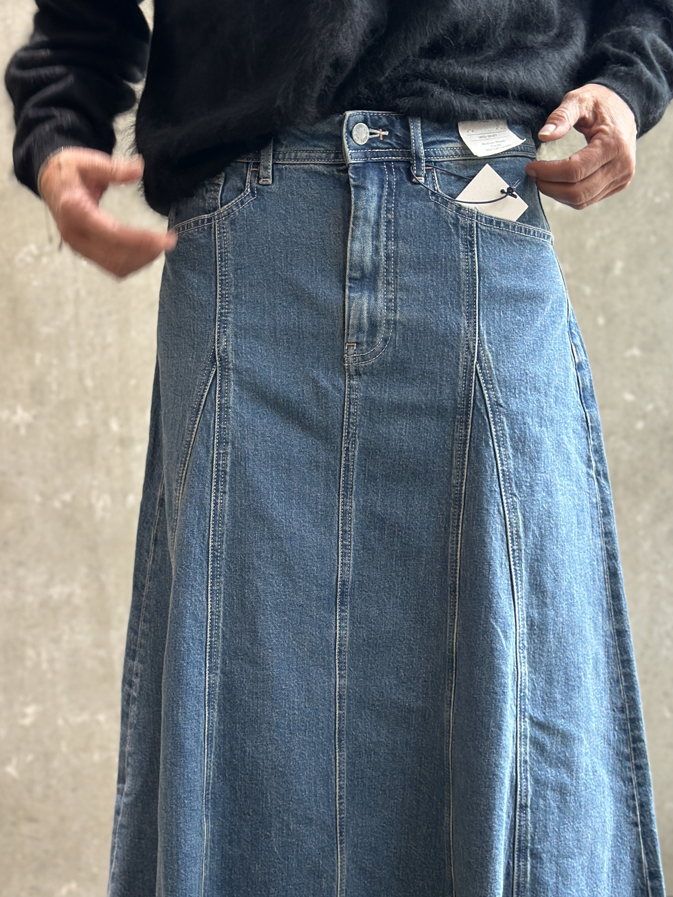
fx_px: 1841
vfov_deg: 27.3
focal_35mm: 71
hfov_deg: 20.7
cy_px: 573
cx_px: 303
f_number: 1.78
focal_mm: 6.86
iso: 125
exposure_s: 1/111
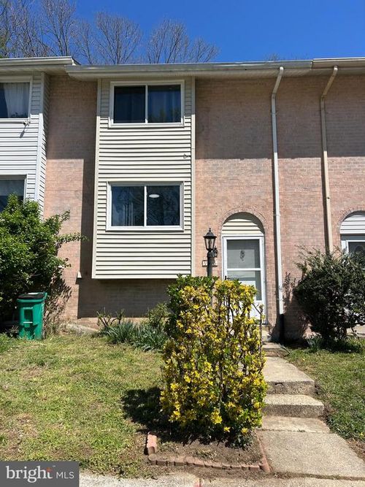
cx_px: 182
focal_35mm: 26
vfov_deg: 67.3
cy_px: 244
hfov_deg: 53.0
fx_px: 366
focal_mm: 5.7
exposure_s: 1/5587
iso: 50
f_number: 1.5
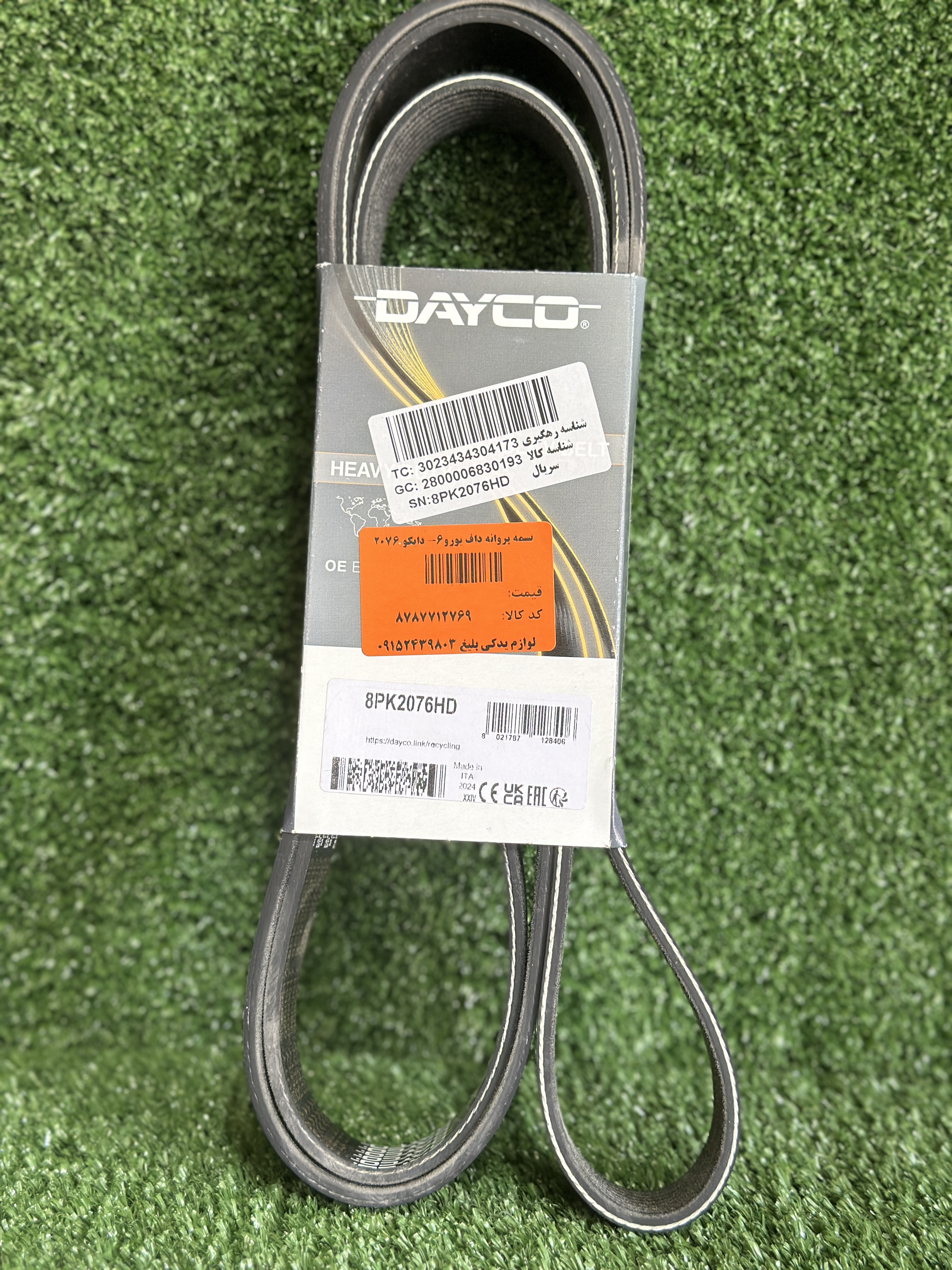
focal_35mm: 48
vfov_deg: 39.7
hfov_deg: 30.3
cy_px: 635
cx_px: 476
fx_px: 1760
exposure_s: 1/50
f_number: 1.78
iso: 125
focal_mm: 6.86
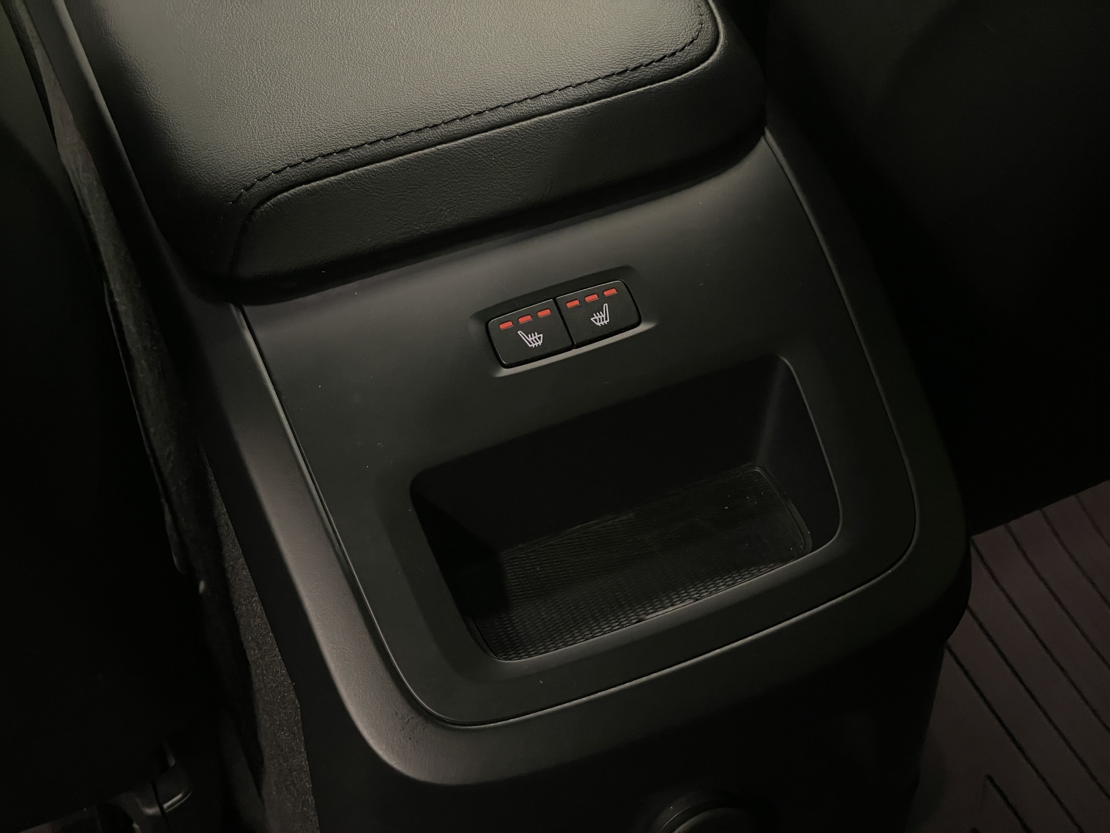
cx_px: 555
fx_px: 1667
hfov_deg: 36.8
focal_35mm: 52
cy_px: 416
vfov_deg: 28.0
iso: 500
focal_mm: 6
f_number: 2
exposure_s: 1/50
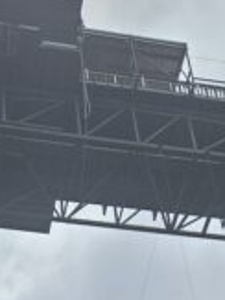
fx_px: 981
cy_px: 613
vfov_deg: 14.3
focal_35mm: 113
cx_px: 57
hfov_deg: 13.0
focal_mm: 5.4
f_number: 1.8
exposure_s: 1/5314
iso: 25
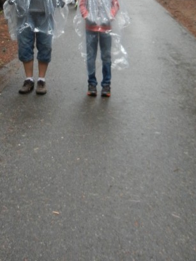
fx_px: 567
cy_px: -44
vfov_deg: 23.9
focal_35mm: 75
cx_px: 82
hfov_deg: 19.6
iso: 400
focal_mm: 5.4
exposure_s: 1/48
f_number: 3.5
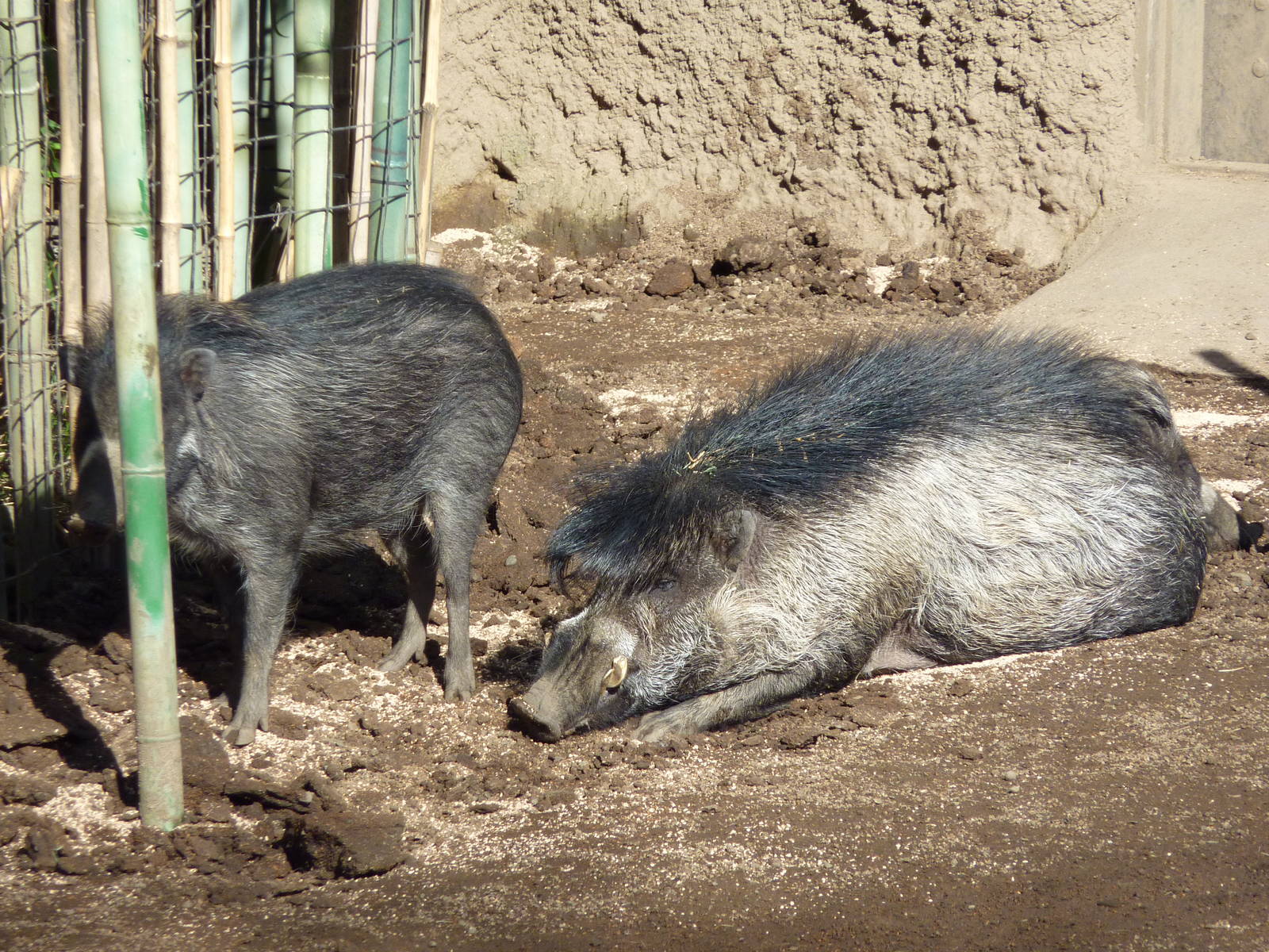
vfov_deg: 5.3
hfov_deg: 7.1
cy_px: 476
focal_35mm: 278
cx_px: 634
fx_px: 10191
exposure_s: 1/500
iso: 160
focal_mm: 45.7
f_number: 4.8
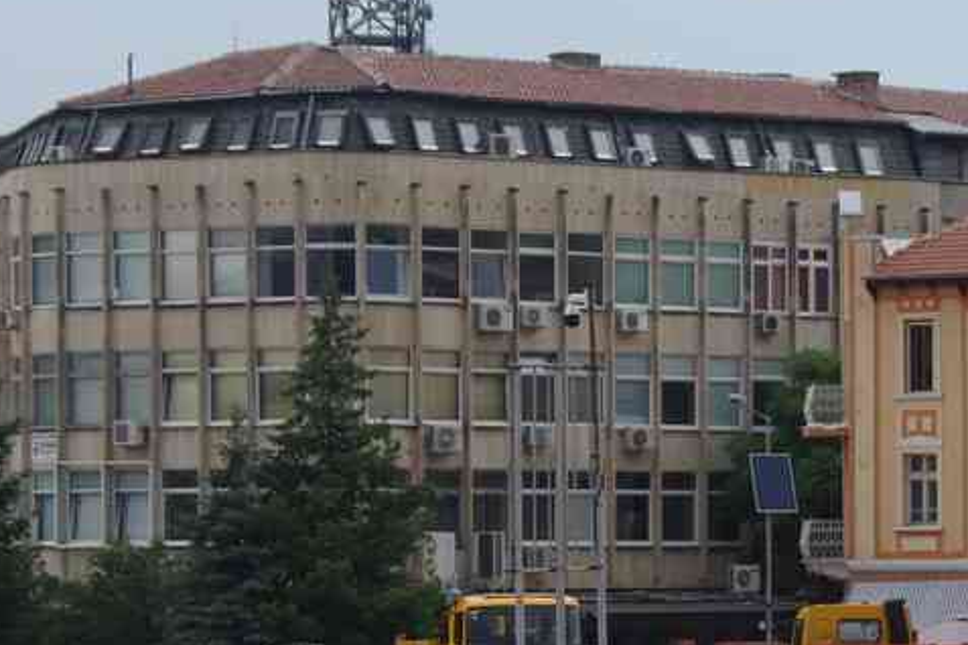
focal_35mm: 204
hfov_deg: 10.1
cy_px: 452
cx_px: 689
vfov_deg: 6.7
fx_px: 5486
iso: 200
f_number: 8
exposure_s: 1/100
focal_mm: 65
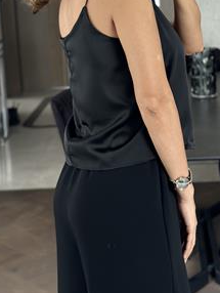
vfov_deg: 22.7
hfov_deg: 17.4
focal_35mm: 85
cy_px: 58
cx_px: 120
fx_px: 719
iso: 200
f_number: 1.78
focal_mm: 6.86
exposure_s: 1/60
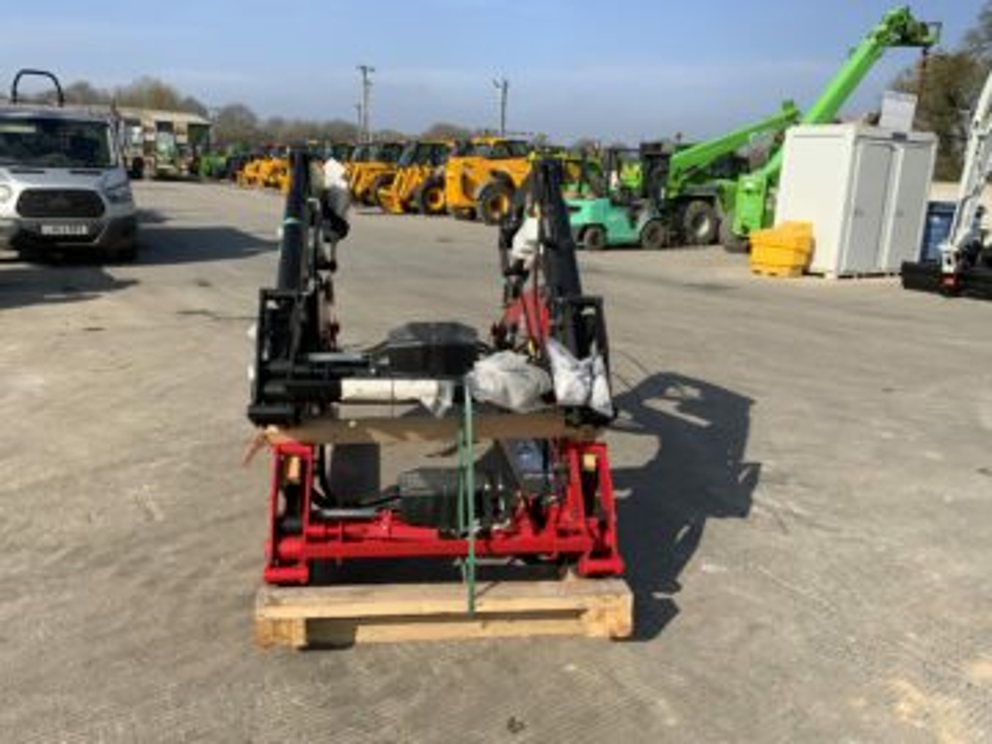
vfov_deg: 48.2
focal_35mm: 29
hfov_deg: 61.7
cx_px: 496
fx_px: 831
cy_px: 372
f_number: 1.8
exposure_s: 1/2227
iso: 20
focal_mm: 3
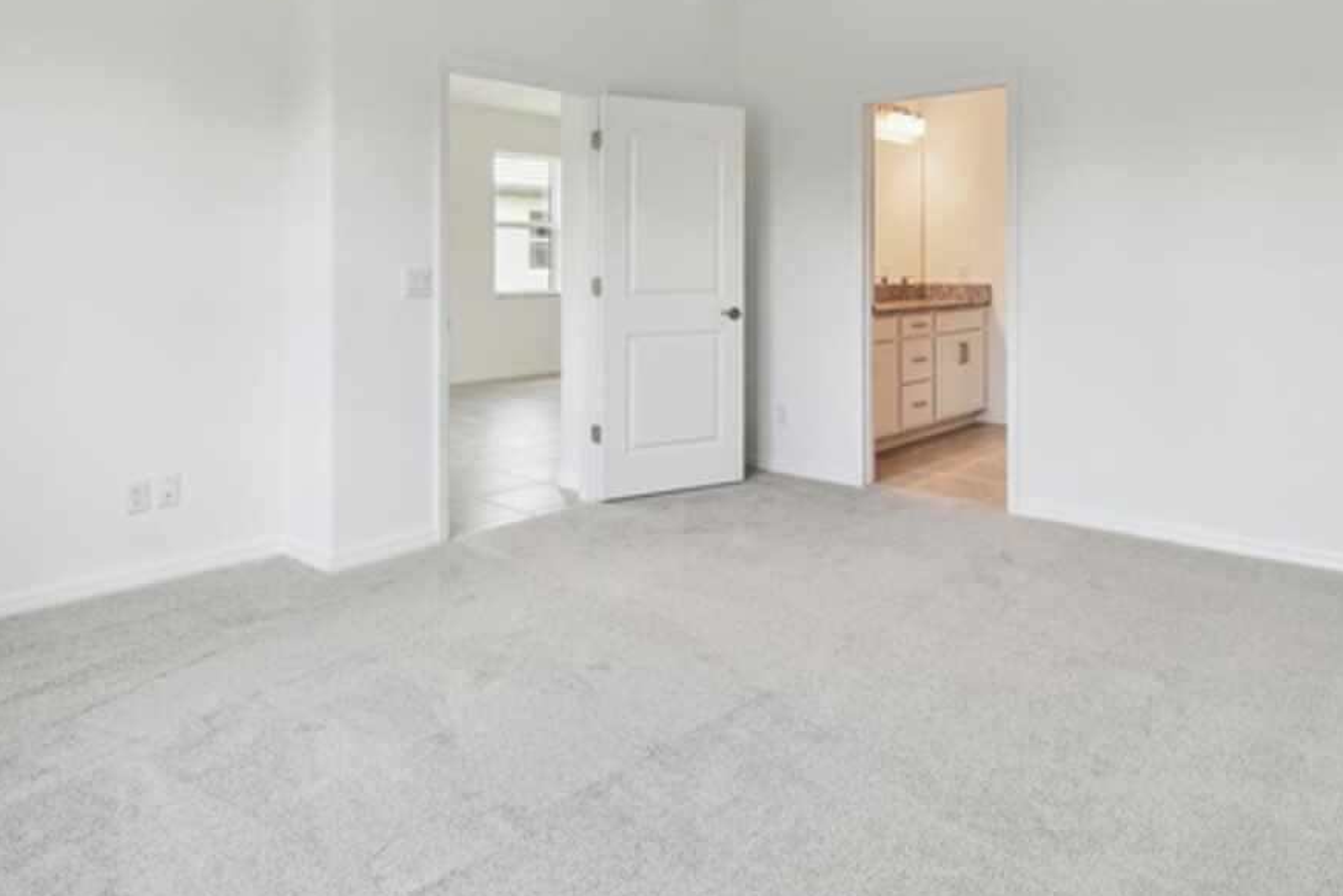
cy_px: 266
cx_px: 782
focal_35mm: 22
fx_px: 821
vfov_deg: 55.5
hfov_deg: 78.0
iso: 100
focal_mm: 10
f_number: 7.1
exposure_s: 1/40
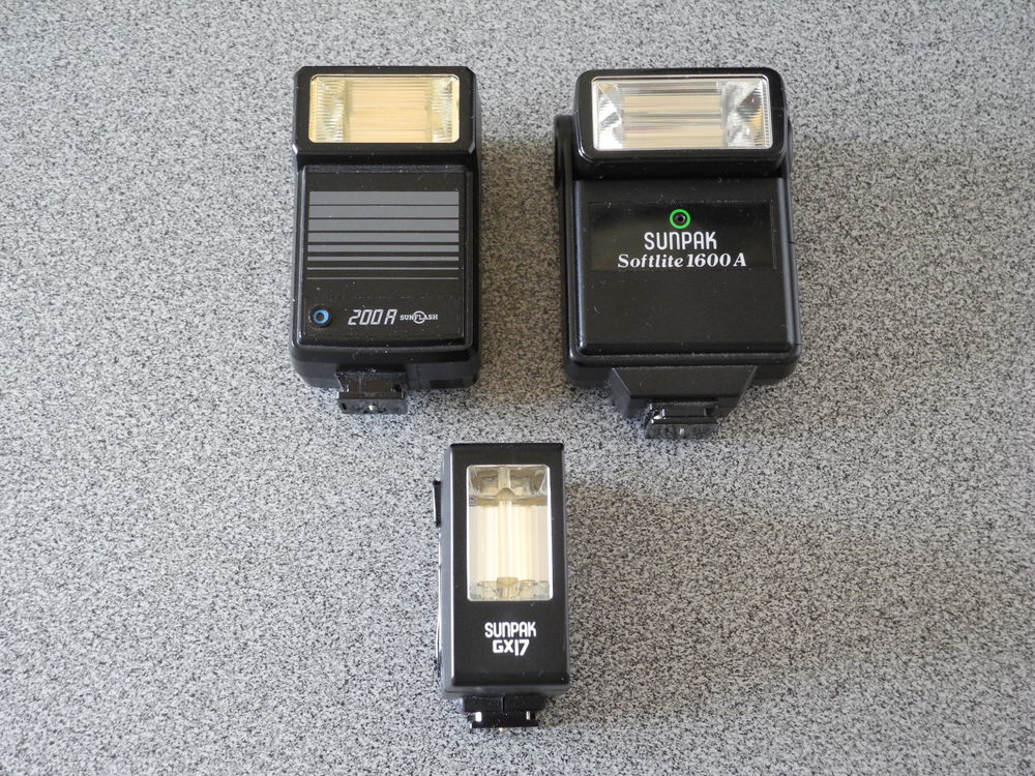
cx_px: 518
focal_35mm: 50
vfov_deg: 29.1
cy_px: 388
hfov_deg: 38.2
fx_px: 1495
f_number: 3.5
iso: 400
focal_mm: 10.7
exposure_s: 1/11.7
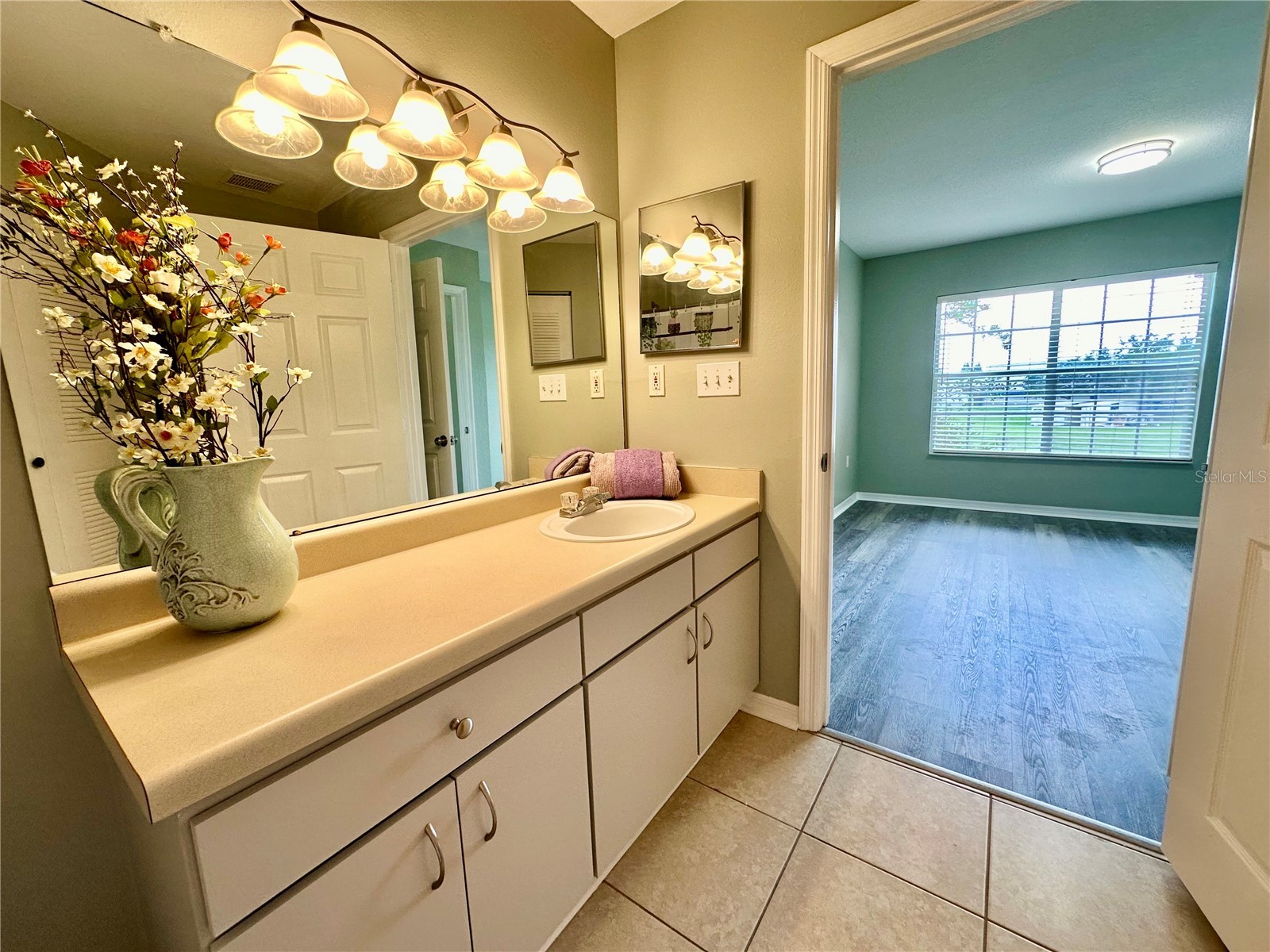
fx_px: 514
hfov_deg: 102.1
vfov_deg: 85.7
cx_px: 635
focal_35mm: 14
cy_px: 476
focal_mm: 2.22
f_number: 2.2
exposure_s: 1/120
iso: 100
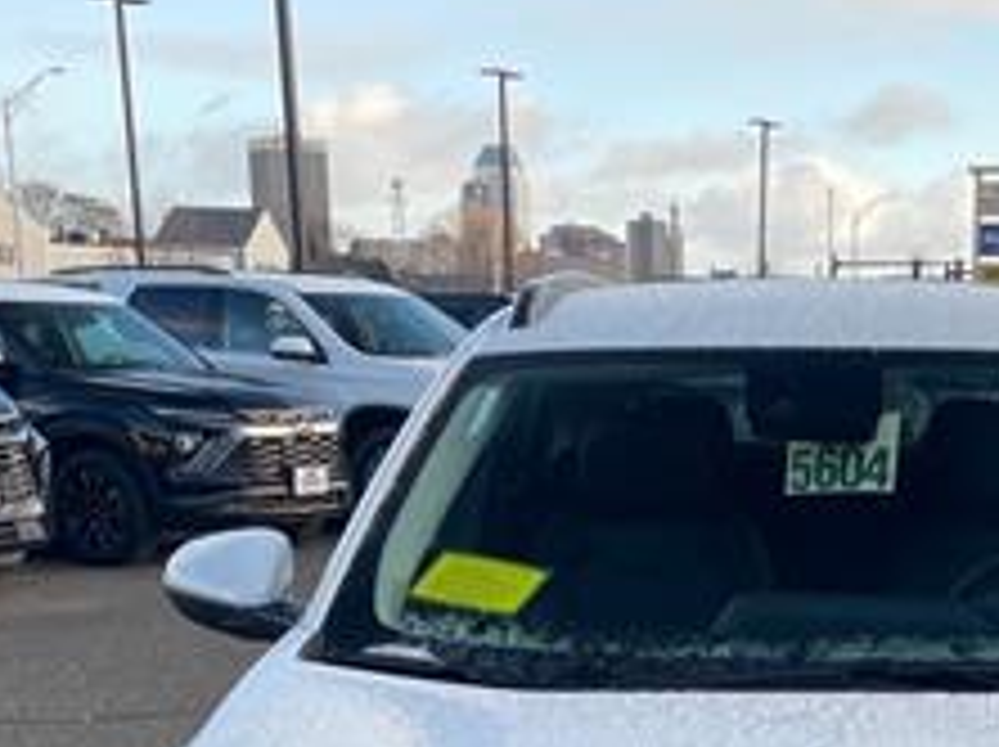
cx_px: 806
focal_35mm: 75
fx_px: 2162
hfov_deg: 25.5
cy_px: 1017
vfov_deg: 18.1
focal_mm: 4.2
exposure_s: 1/465
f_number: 1.6
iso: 32
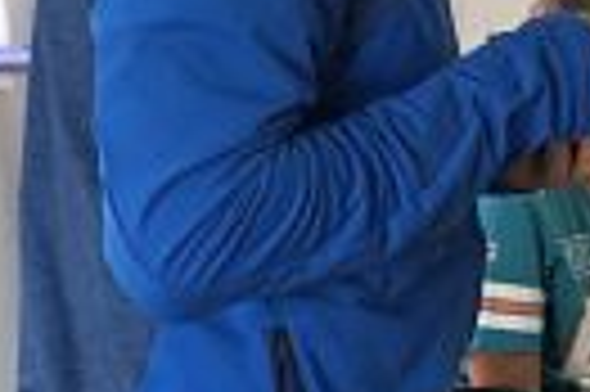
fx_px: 2423
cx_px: 1106
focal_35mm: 148
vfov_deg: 9.2
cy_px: 232
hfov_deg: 12.5
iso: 40
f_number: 1.8
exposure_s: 1/33
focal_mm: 3.99
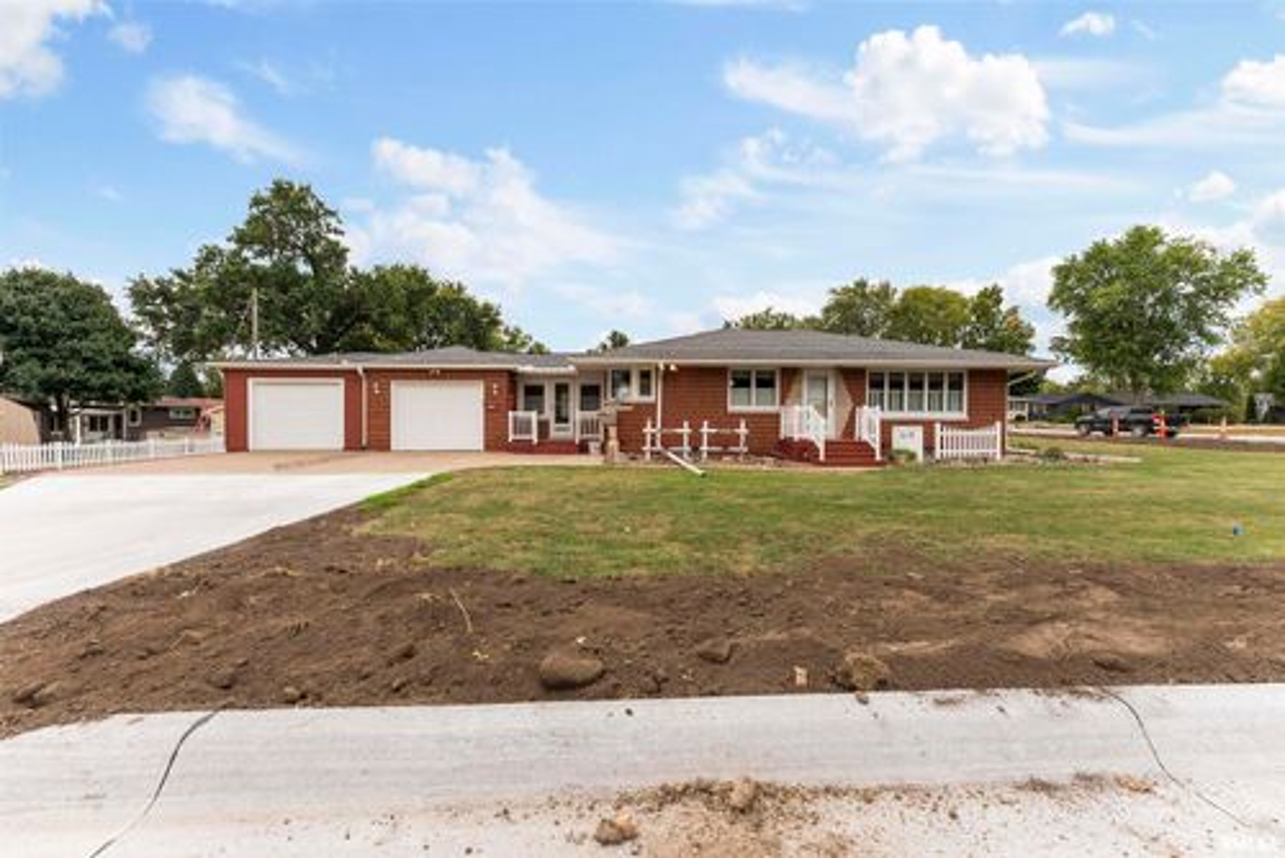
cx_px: 642
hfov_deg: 104.2
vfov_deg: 81.3
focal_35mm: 14
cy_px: 429
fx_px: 500
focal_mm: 14
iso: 160
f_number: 4
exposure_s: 1/160
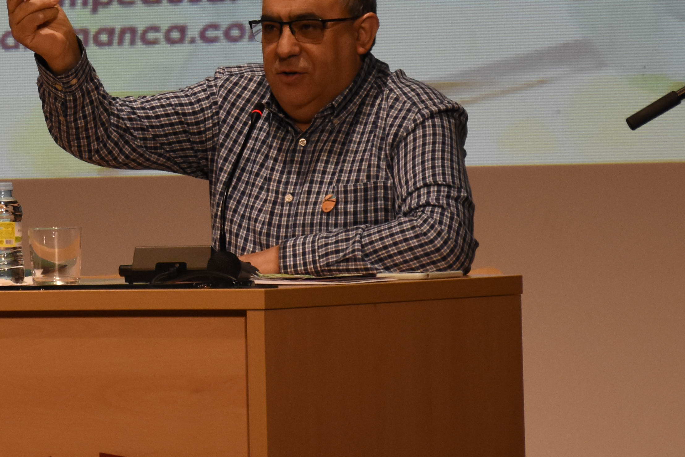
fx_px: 8113
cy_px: 92
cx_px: 116
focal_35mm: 426
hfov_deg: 4.8
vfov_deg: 3.2
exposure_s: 1/100
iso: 2000
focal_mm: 105
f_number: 5.6
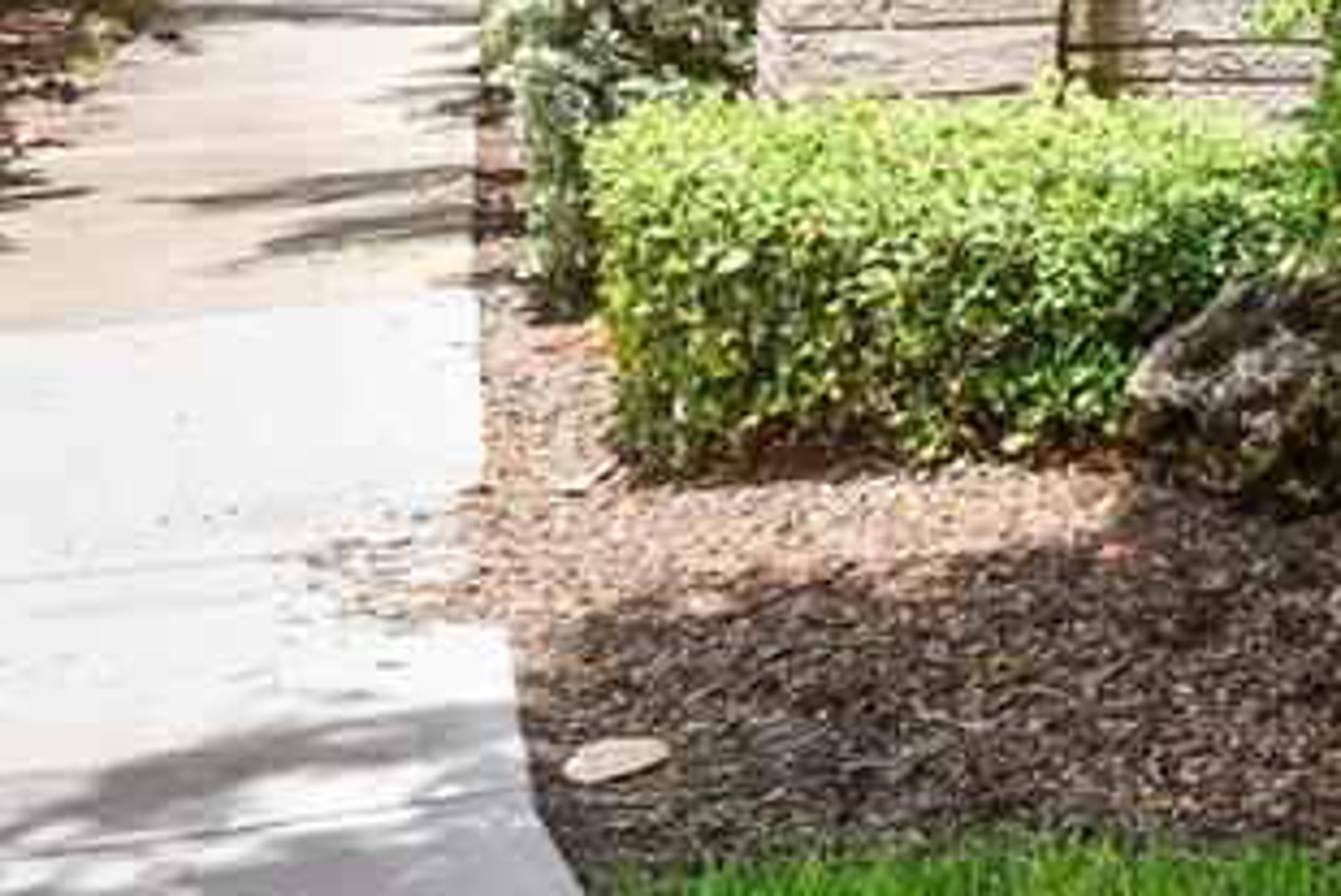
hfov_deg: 18.3
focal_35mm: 99
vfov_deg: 13.1
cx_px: 2003
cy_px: -433
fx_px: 3689
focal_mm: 20
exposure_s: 1/160
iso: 100
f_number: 7.1
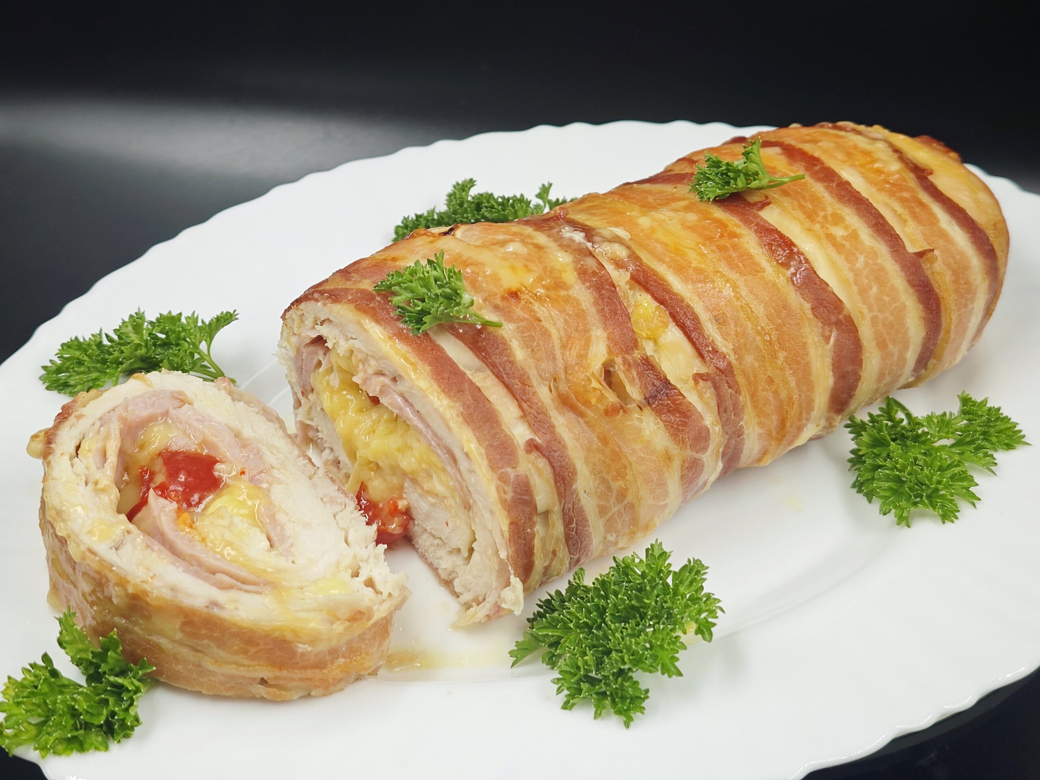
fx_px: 1382
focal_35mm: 46
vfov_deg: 31.5
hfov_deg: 41.2
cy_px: 390
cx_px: 520
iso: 50
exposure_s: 1/153
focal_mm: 6.55
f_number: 1.6
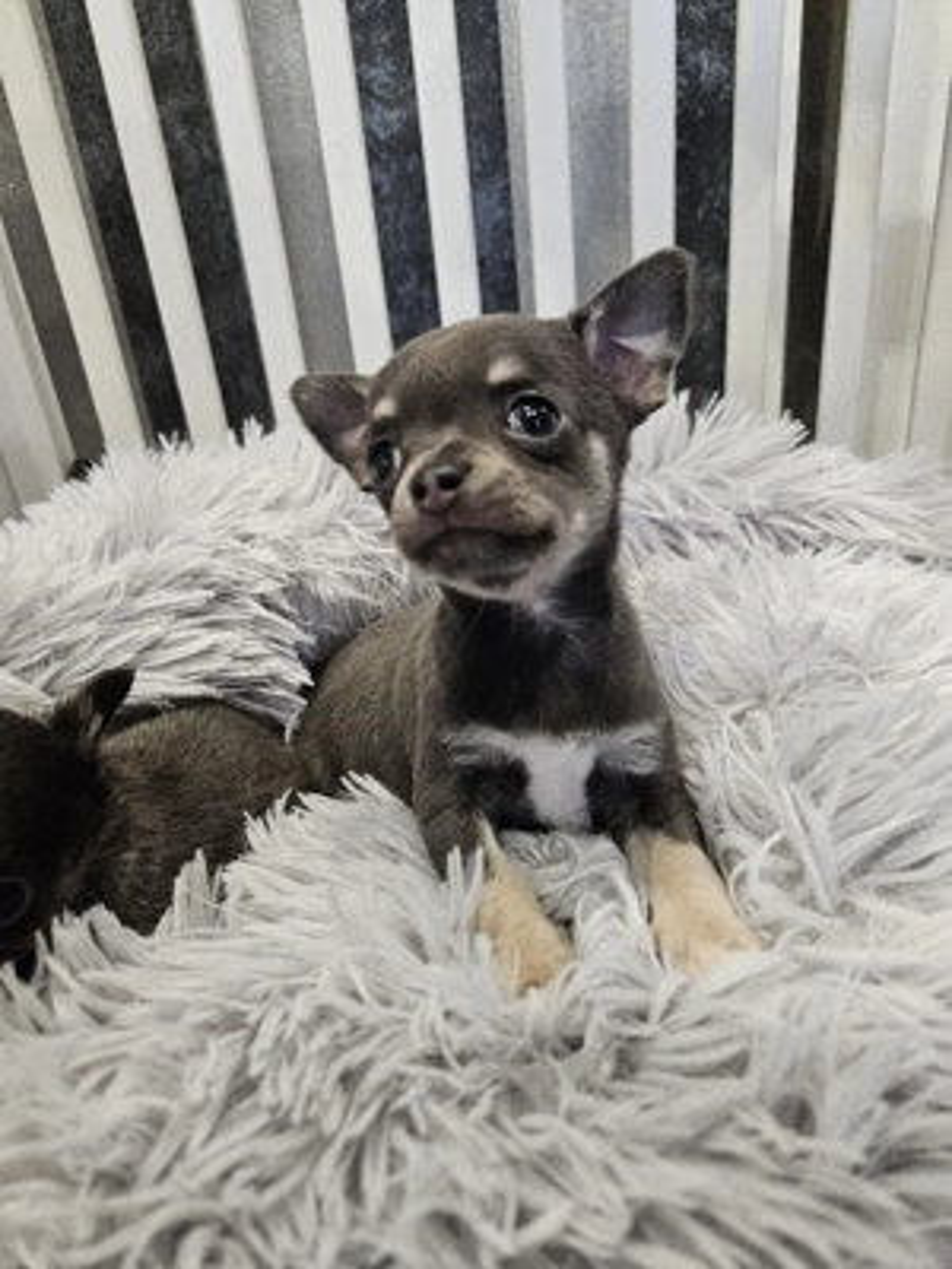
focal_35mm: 23
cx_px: 476
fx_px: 843
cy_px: 634
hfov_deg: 58.9
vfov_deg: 73.9
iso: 800
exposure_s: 1/100
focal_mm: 5.4
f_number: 1.8
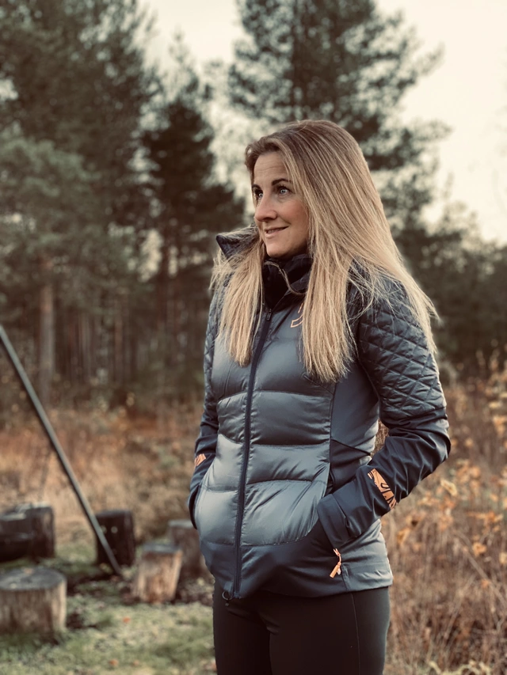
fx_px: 1015
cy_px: 338
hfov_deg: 28.0
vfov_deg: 36.8
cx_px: 254
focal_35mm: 52
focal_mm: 6
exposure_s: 1/81
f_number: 2
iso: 250
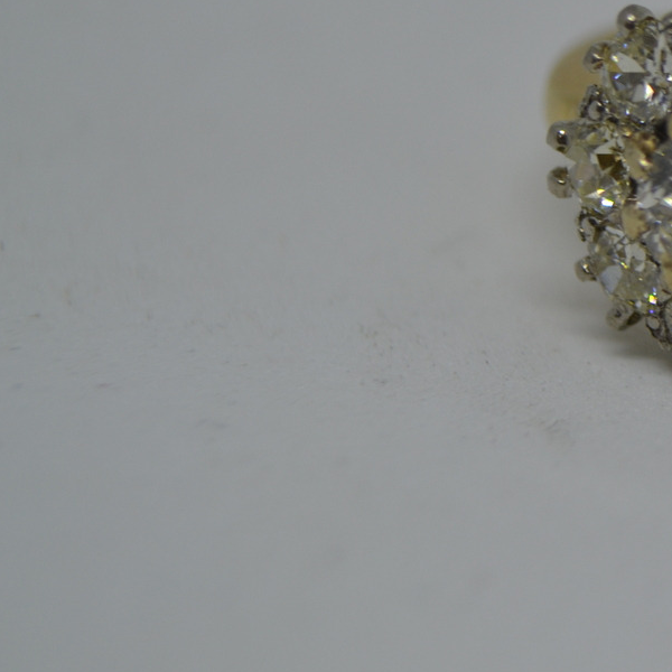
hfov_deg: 12.4
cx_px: 868
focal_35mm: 136
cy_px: 253
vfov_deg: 12.8
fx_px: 2987
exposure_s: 1/60
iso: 220
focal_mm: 40
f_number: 5.6
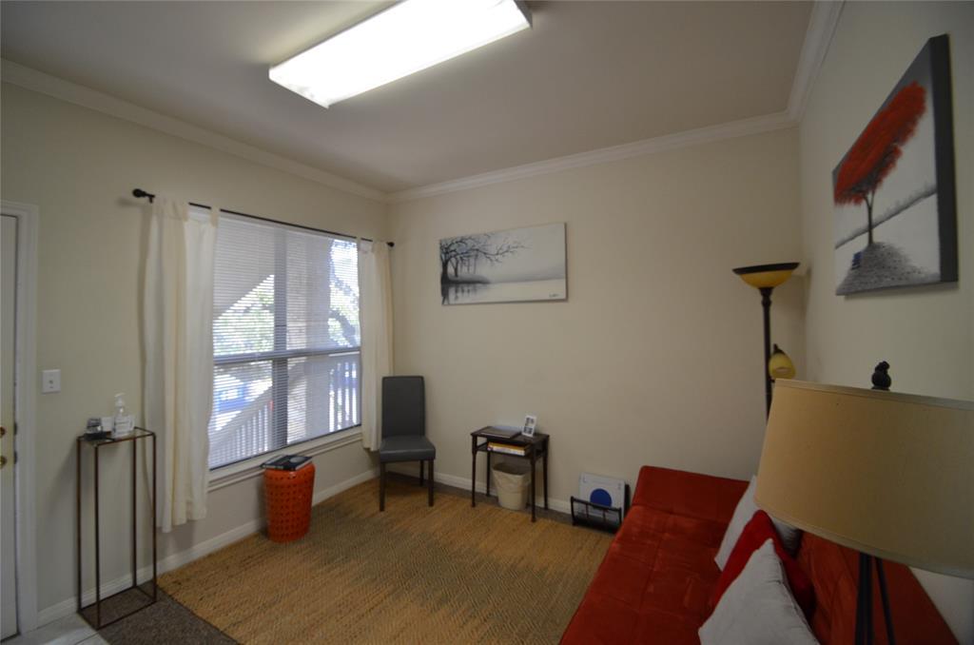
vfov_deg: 77.1
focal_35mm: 15
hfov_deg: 100.5
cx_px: 487
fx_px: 405
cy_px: 322
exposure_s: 1/60
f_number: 4
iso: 720
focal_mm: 10
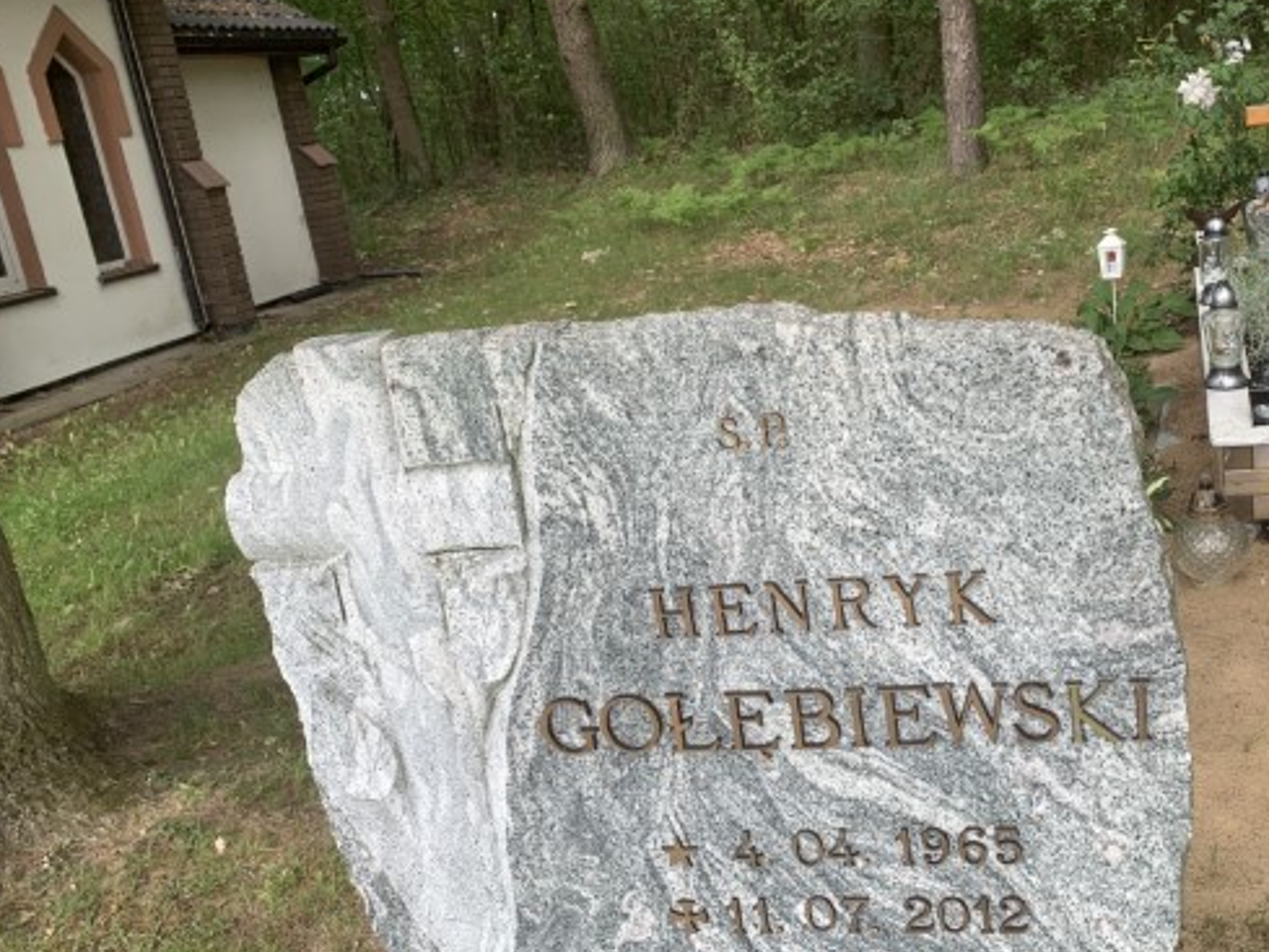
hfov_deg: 53.3
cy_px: 459
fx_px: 1247
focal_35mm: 34
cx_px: 794
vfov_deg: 41.8
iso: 25
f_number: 1.8
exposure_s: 1/253
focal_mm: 4.25
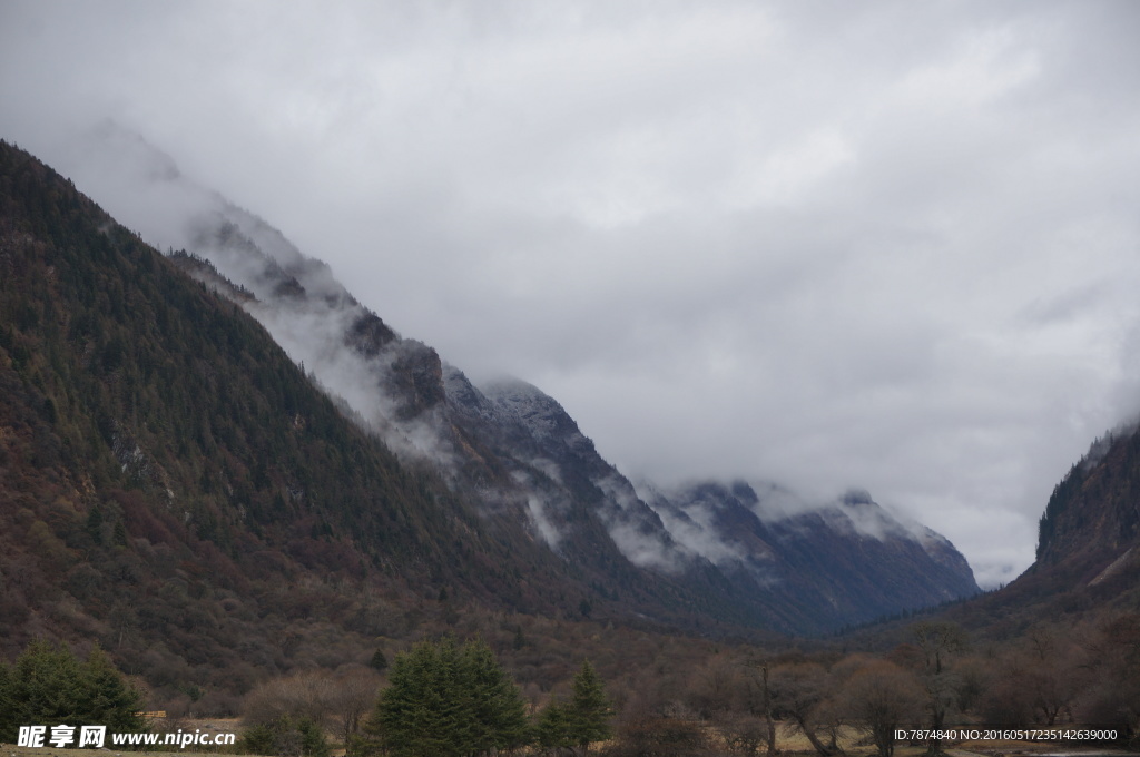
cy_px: 378
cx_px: 570
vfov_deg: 18.1
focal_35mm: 75
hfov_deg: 27.0
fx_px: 2372
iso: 100
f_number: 9
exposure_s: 1/200
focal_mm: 50
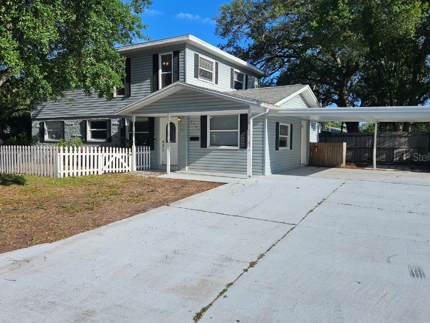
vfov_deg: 49.7
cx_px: 199
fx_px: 348
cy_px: 157
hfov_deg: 63.4
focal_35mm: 28
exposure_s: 1/2359
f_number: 1.8
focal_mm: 5.4
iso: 25
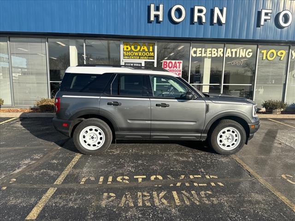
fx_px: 205
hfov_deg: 71.6
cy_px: 110
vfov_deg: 56.8
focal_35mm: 24
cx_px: 148
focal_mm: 6.86
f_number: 1.78
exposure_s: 1/3861
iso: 80
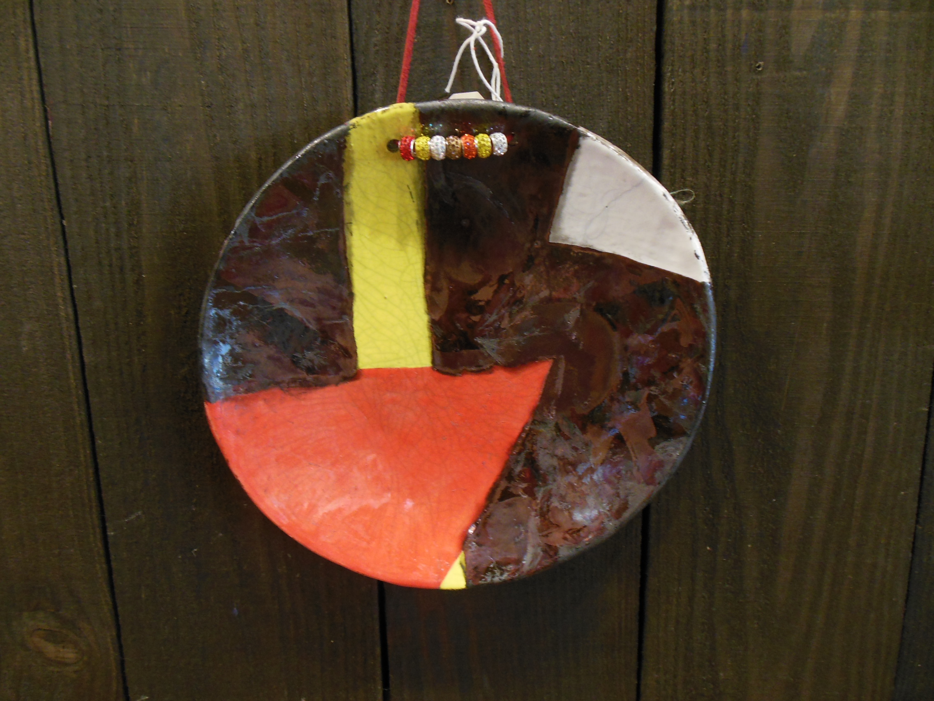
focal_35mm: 25
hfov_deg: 69.4
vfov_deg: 54.9
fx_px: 675
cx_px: 467
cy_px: 350
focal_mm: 4.5
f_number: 3.2
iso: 400
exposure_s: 1/10
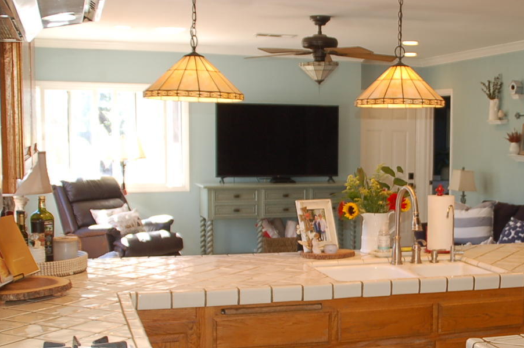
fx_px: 800
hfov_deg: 35.4
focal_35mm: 55
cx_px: 397
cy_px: 213
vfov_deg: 24.5
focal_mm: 22
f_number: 3.8
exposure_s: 1/80
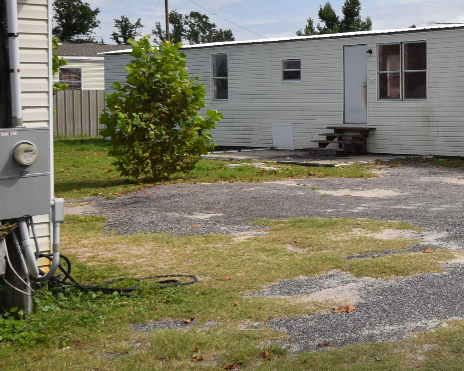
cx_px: 455
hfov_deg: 27.6
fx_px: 893
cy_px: 91
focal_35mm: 65
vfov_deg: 23.3
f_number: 13
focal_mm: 20
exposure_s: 1/200
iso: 100
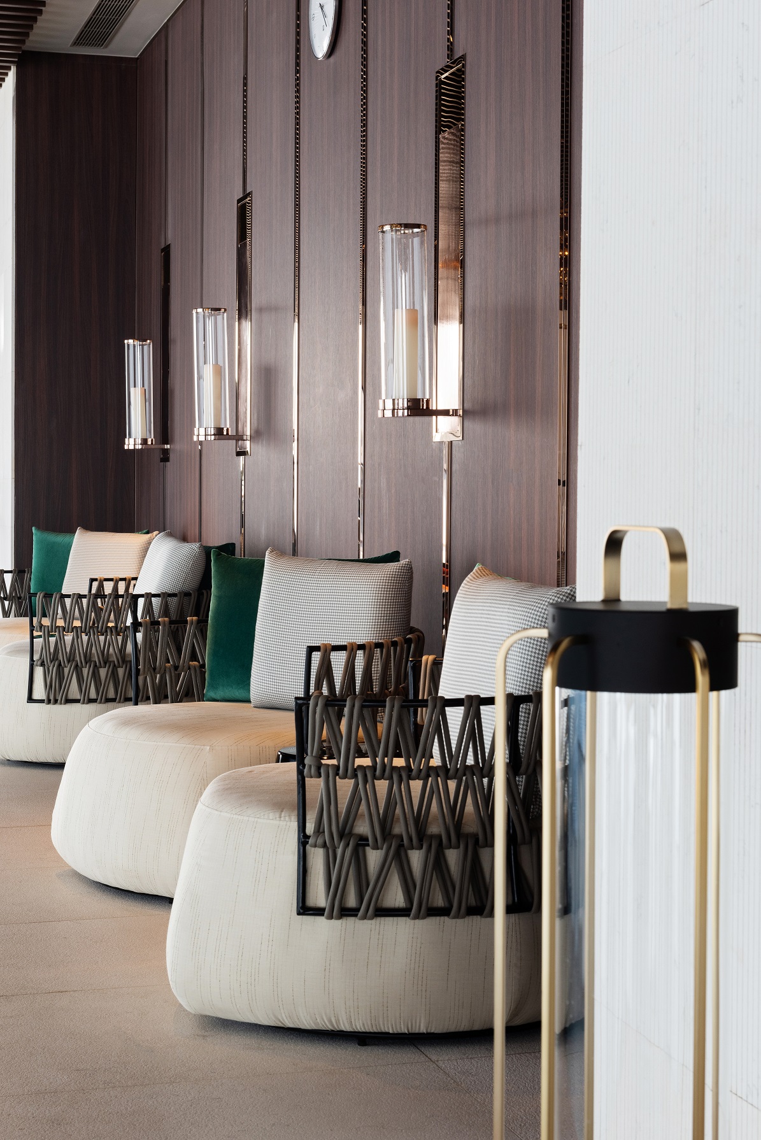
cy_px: 570
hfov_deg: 22.6
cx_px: 380
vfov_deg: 33.4
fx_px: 1901
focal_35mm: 60
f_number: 11
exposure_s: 1/2
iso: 200
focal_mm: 60
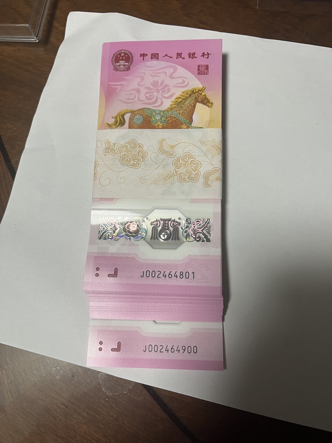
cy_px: 222
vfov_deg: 67.3
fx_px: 332
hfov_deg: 53.1
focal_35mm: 26
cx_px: 166
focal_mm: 5.1
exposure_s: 1/50
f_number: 1.6
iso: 100
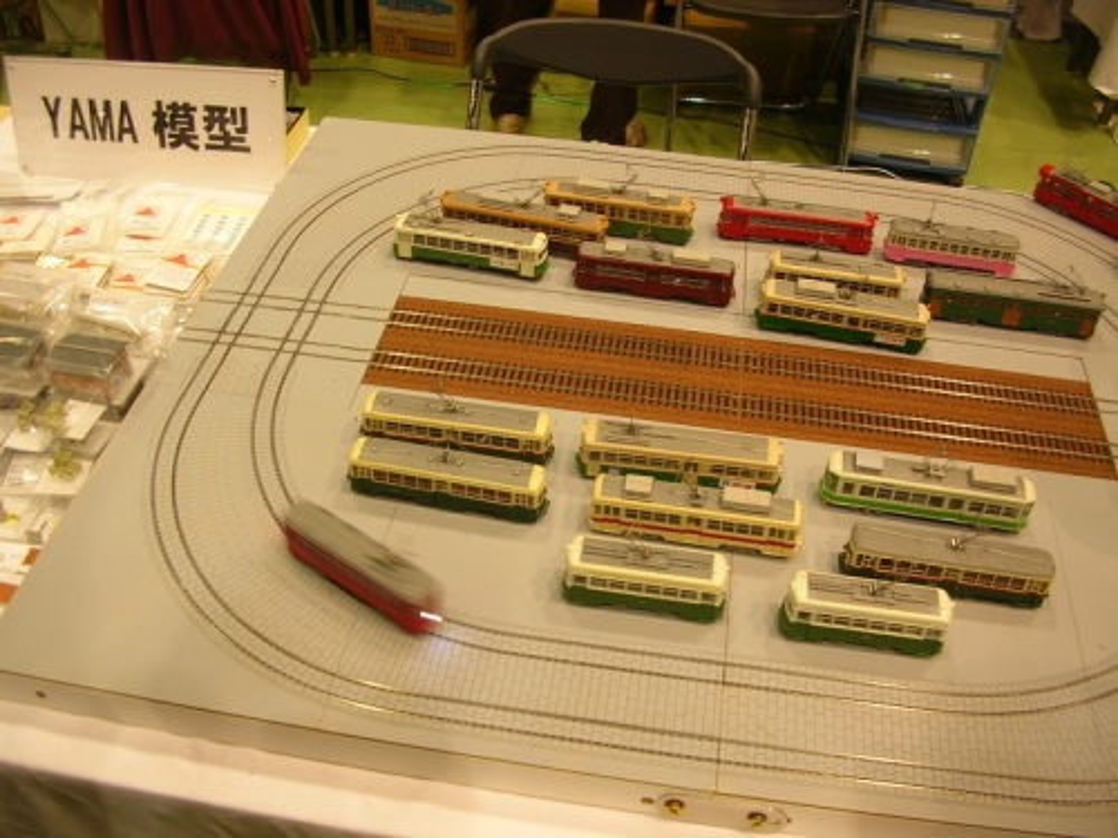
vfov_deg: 40.7
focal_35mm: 35
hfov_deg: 52.6
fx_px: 1130
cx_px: 559
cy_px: 419
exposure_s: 1/11.4
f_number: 2.8
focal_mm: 5.8
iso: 50
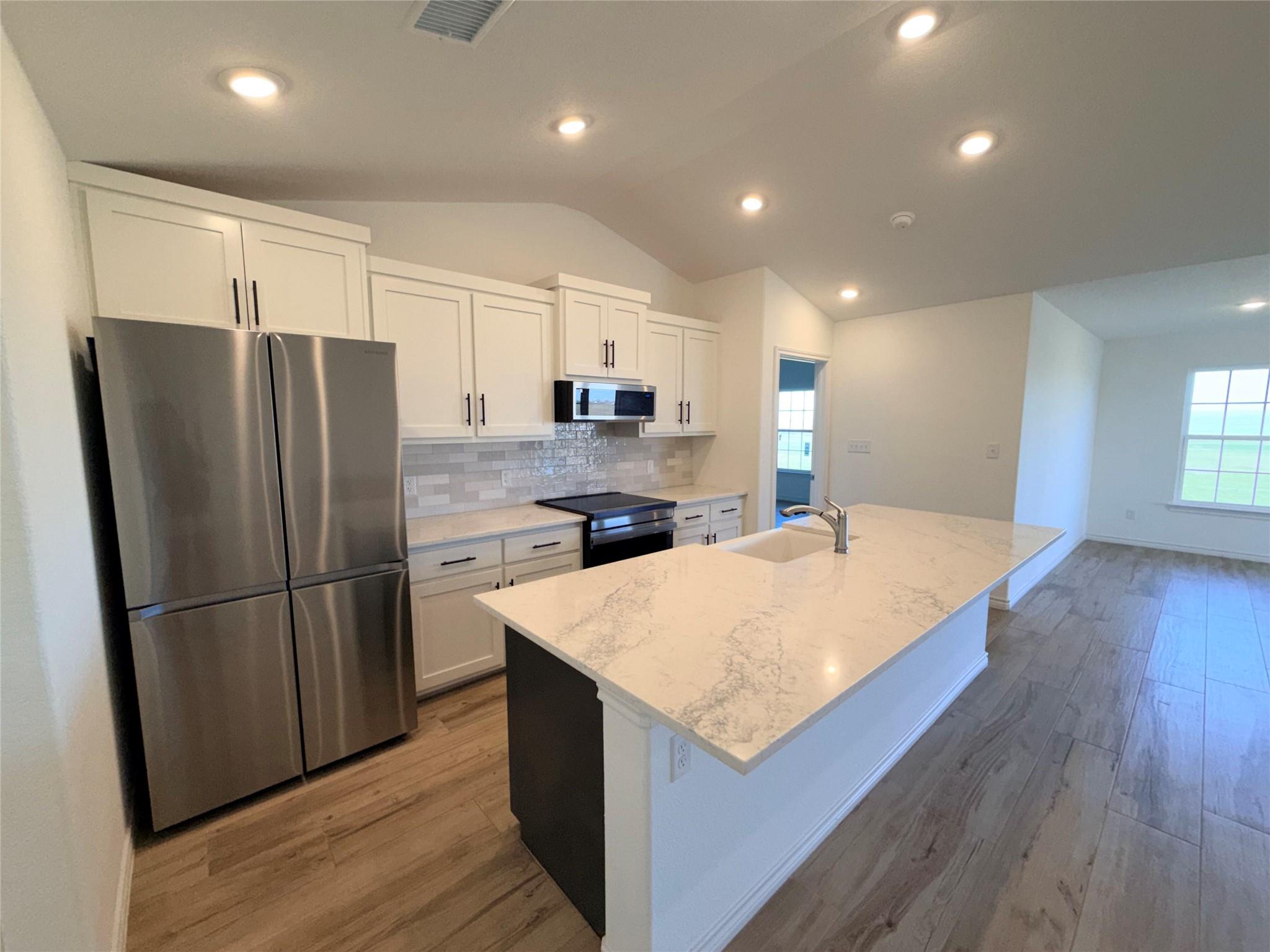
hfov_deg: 102.1
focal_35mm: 14
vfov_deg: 85.7
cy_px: 476
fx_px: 514
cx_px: 635
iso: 125
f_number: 2.2
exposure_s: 1/120
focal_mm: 2.22
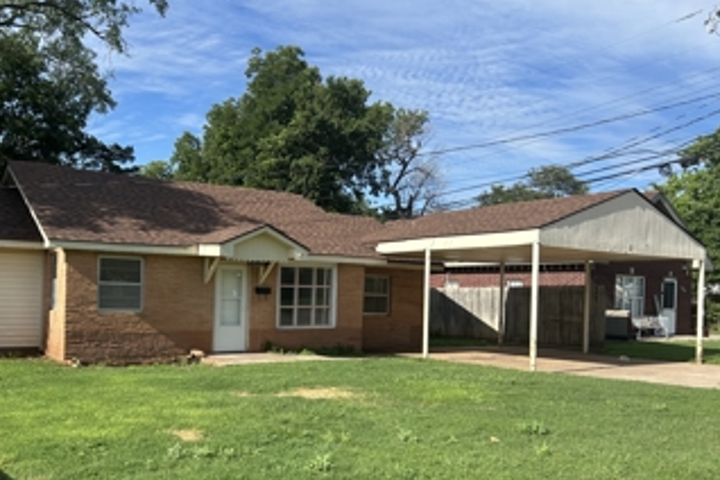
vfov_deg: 38.7
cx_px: 278
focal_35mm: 34
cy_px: 297
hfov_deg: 55.3
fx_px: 680
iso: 50
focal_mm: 5.7
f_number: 1.5
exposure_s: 1/2994
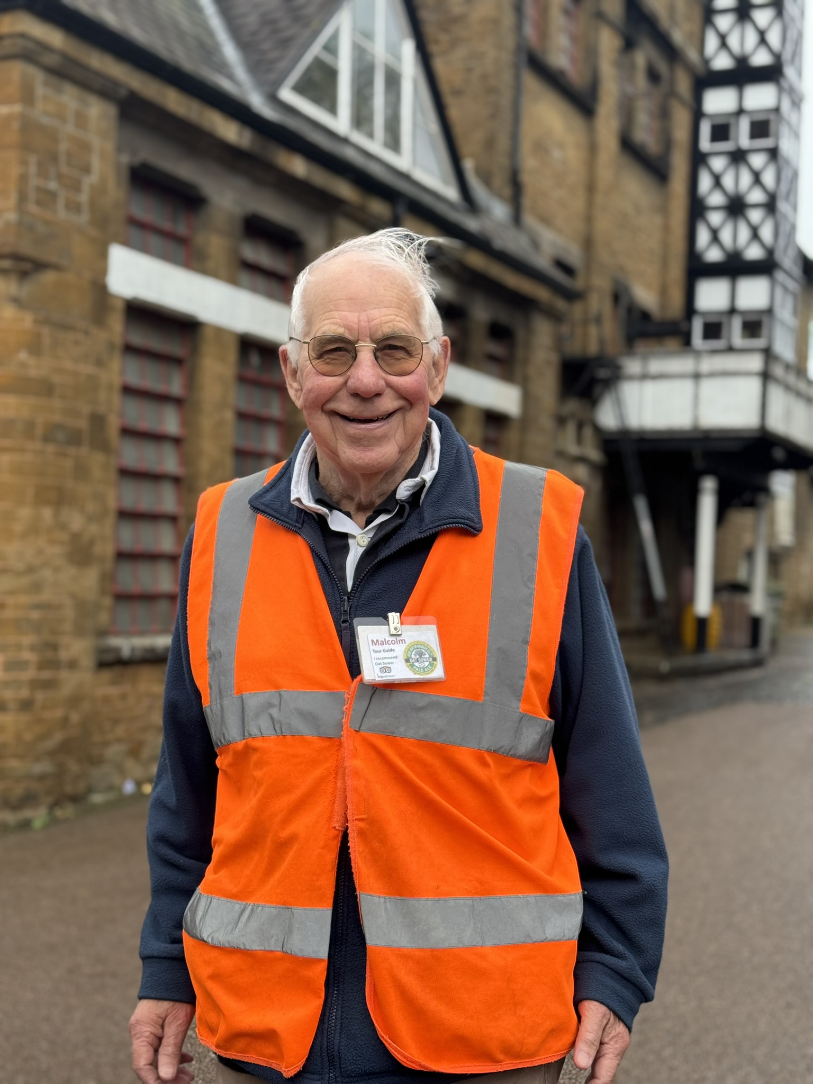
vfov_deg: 39.7
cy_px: 542
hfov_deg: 30.3
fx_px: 1503
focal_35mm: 48
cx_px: 406
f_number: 1.78
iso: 64
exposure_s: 1/802
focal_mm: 6.76
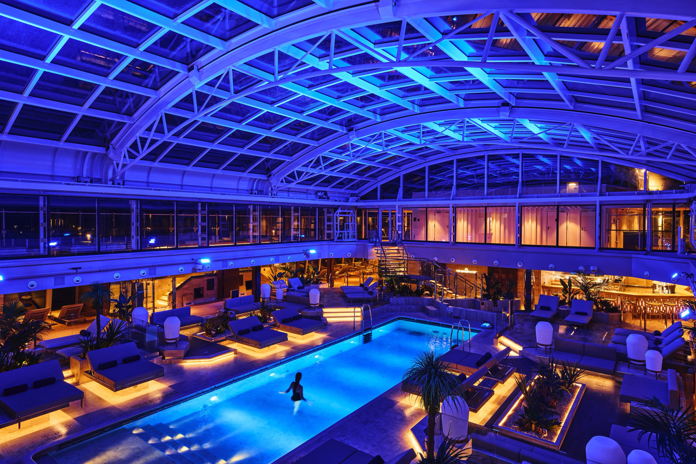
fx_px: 406
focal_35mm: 21
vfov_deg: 59.5
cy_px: 232
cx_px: 348
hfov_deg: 81.2
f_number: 11
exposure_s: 1/2
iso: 400
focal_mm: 21
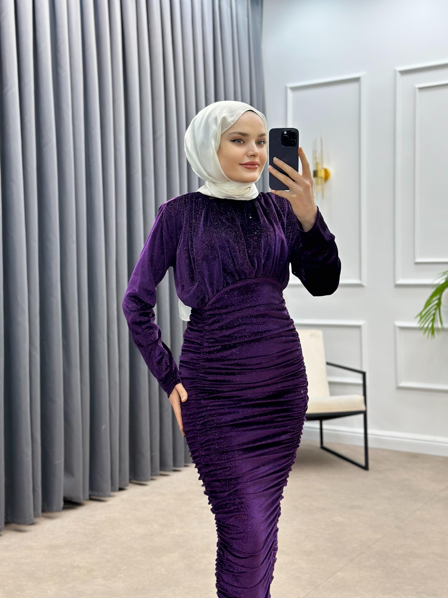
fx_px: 828
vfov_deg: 39.7
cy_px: 299
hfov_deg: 30.3
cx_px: 224
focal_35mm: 48
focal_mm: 6.86
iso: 80
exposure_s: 1/141
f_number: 1.78
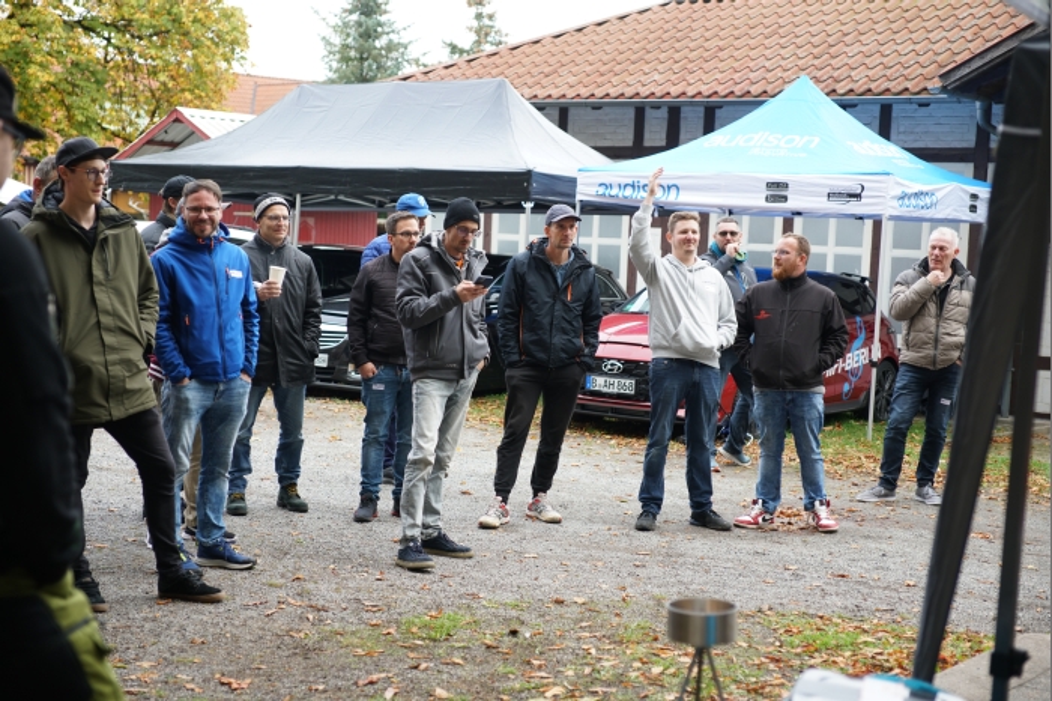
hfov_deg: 36.3
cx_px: 526
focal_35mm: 55
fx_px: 1606
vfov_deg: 24.6
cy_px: 350
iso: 400
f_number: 3.2
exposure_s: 1/250
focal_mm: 55
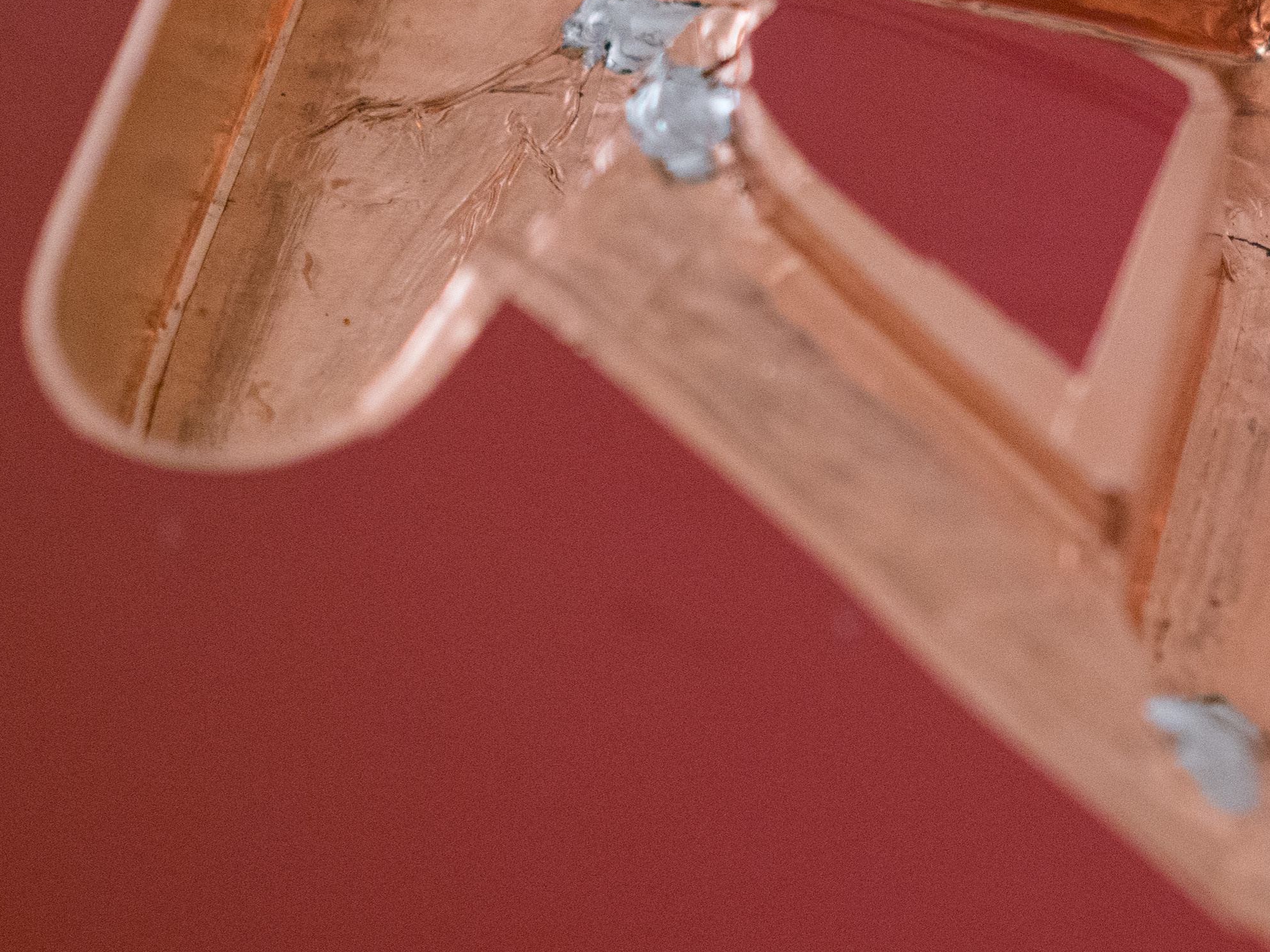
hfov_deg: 16.5
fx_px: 4256
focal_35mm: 116
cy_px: 392
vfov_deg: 12.8
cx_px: 1356
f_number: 1.8
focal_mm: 25
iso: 800
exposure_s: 1/50
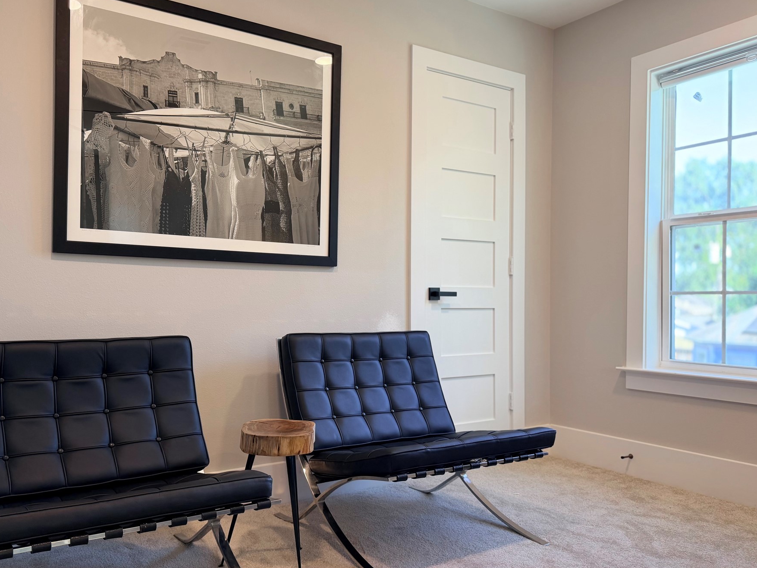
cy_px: 299
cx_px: 320
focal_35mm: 28
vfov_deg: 49.7
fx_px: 612
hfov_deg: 63.1
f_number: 1.78
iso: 125
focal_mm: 6.76
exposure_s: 1/120
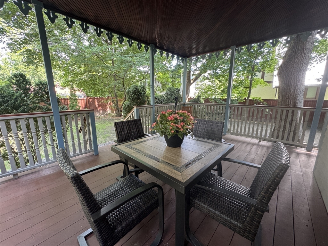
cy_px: 123
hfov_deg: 102.1
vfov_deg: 85.7
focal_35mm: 14
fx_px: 133
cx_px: 164
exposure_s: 1/99
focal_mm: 2.22
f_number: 2.2
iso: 200
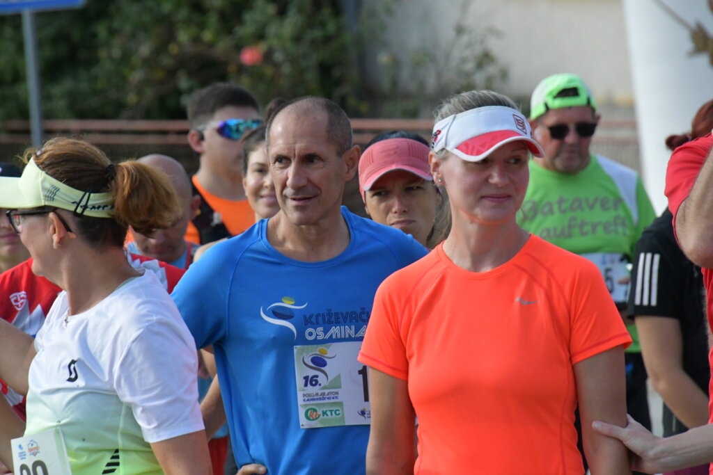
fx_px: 7428
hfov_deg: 5.5
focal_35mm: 375
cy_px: 238
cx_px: 356
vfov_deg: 3.7
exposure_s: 1/4000
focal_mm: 250
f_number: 9
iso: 3200
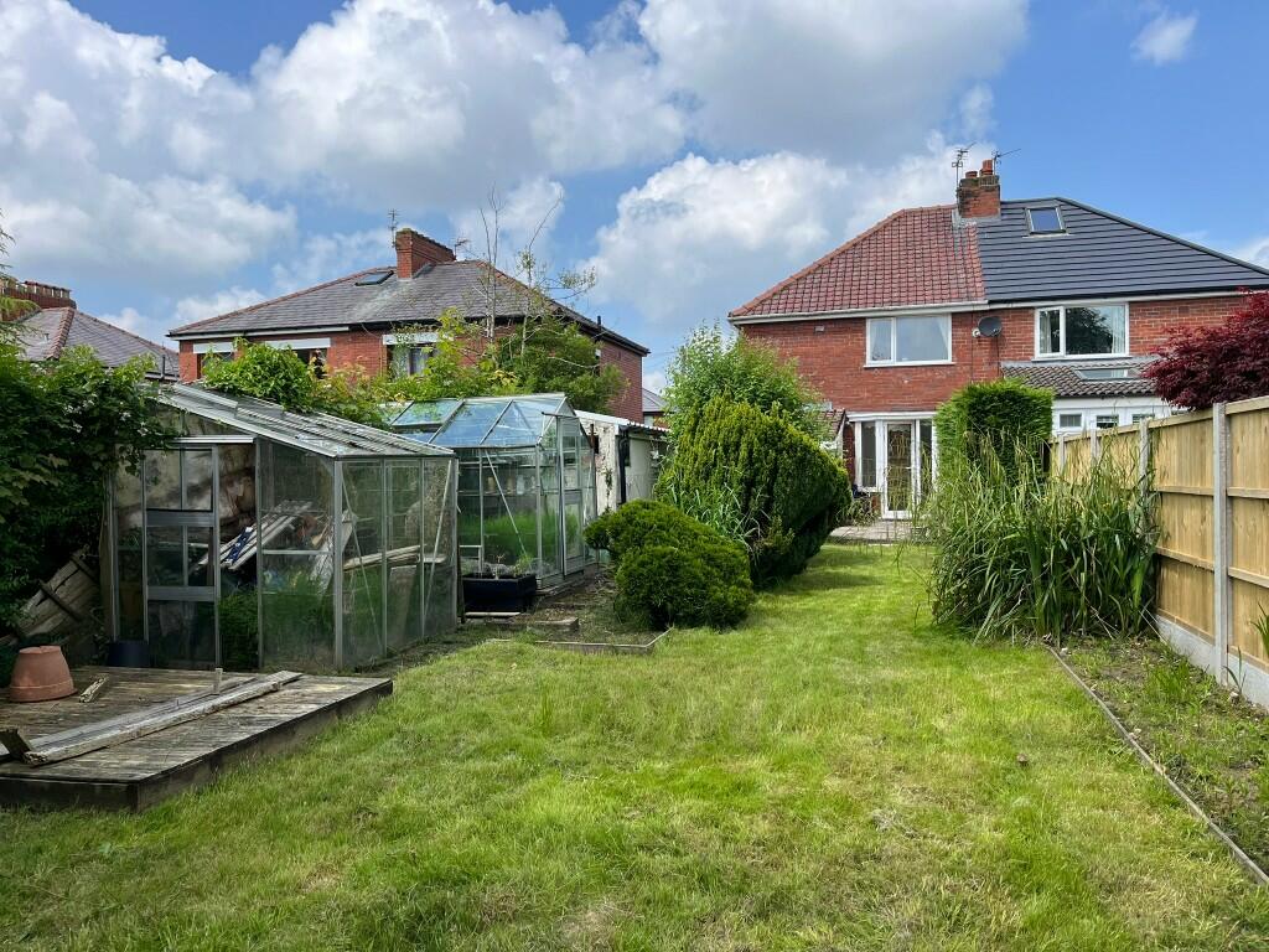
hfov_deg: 67.3
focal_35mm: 26
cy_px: 476
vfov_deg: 53.1
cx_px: 634
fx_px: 953
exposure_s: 1/2632
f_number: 1.6
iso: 50
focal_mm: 5.1
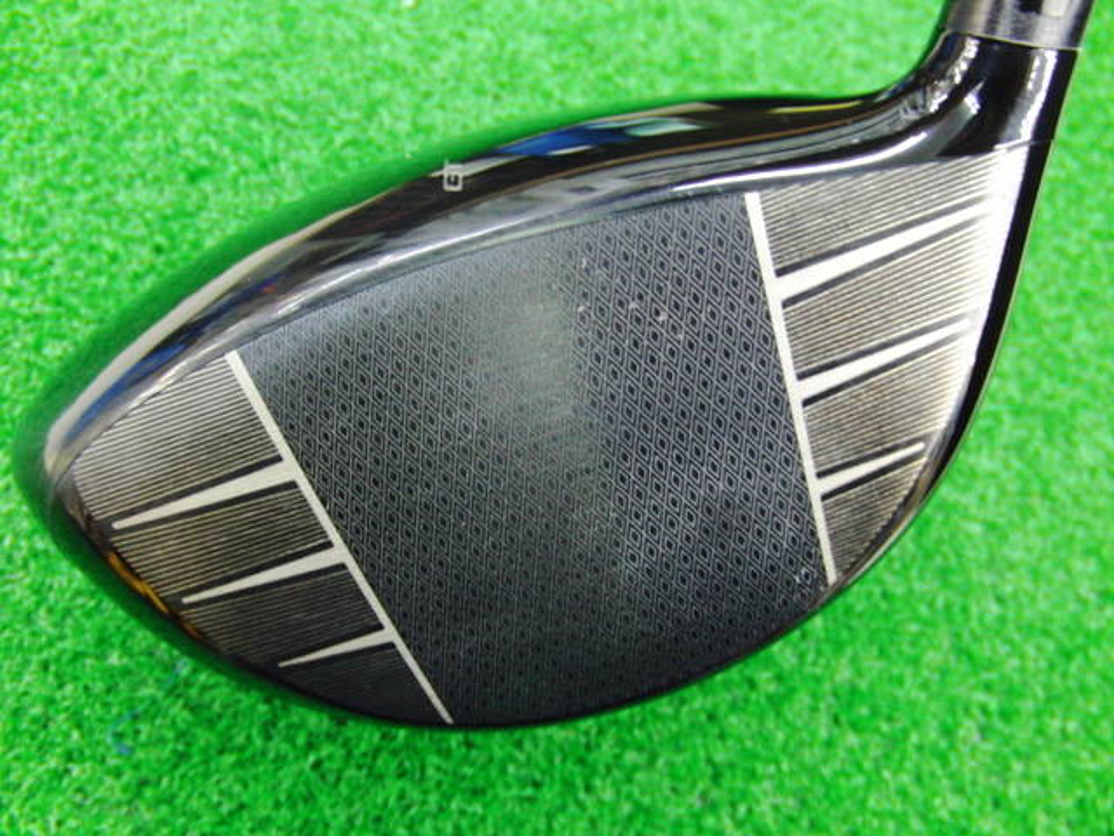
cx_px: 557
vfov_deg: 38.7
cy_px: 418
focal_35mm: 37
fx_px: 1191
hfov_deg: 50.1
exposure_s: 1/10
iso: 400
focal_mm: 6.42
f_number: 3.6
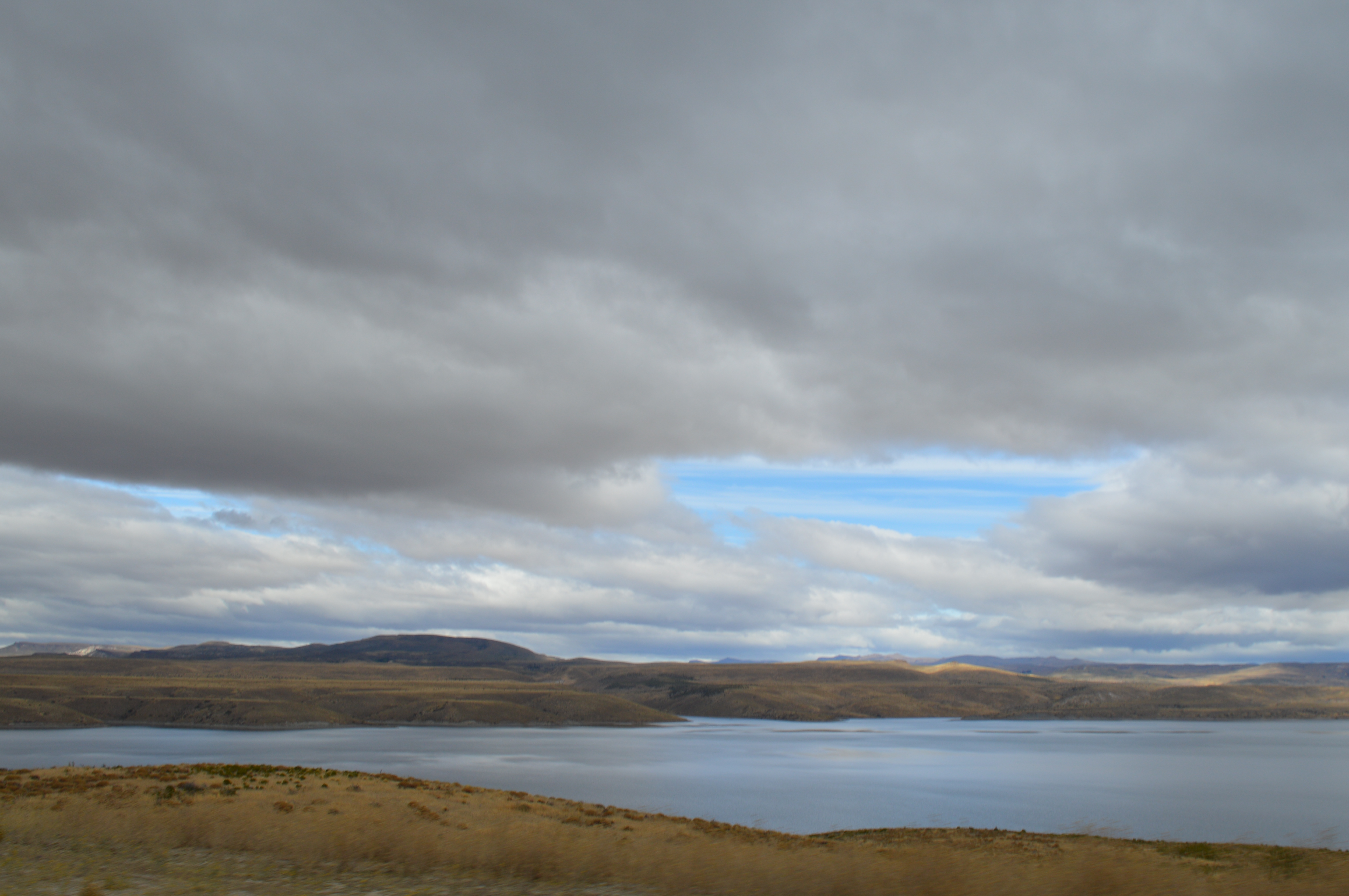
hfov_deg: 53.1
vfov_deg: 36.8
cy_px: 463
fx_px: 1348
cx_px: 723
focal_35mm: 36
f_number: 9
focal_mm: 20
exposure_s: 1/320
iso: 100
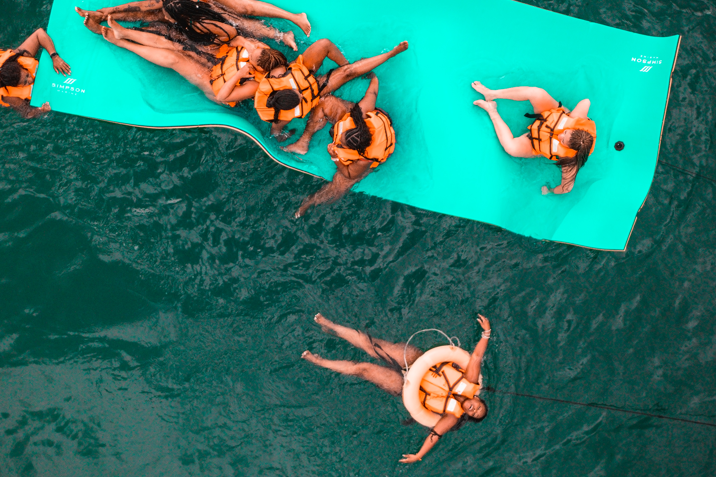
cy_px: 210
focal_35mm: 36
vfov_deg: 36.8
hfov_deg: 52.9
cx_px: 302
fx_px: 716
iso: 200
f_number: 2.8
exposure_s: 1/800
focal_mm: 10.26
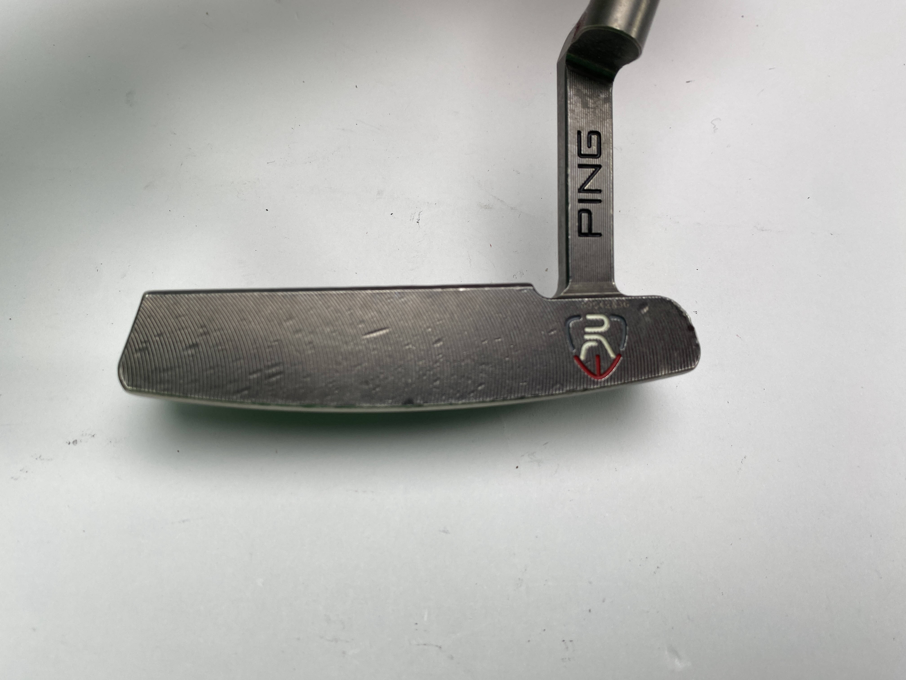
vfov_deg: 53.1
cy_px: 340
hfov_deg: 67.3
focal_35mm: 26
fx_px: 680
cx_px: 453
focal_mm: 4.25
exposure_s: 1/296
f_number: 1.8
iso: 32
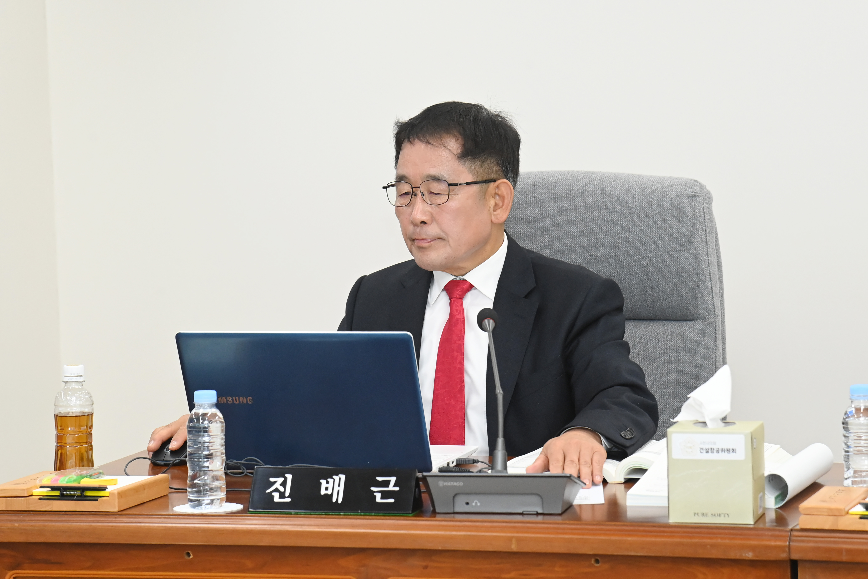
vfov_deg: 11.4
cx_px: 434
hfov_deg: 17.1
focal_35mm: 120
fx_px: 2893
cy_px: 290
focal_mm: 120
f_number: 6.3
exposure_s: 1/250
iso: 3200
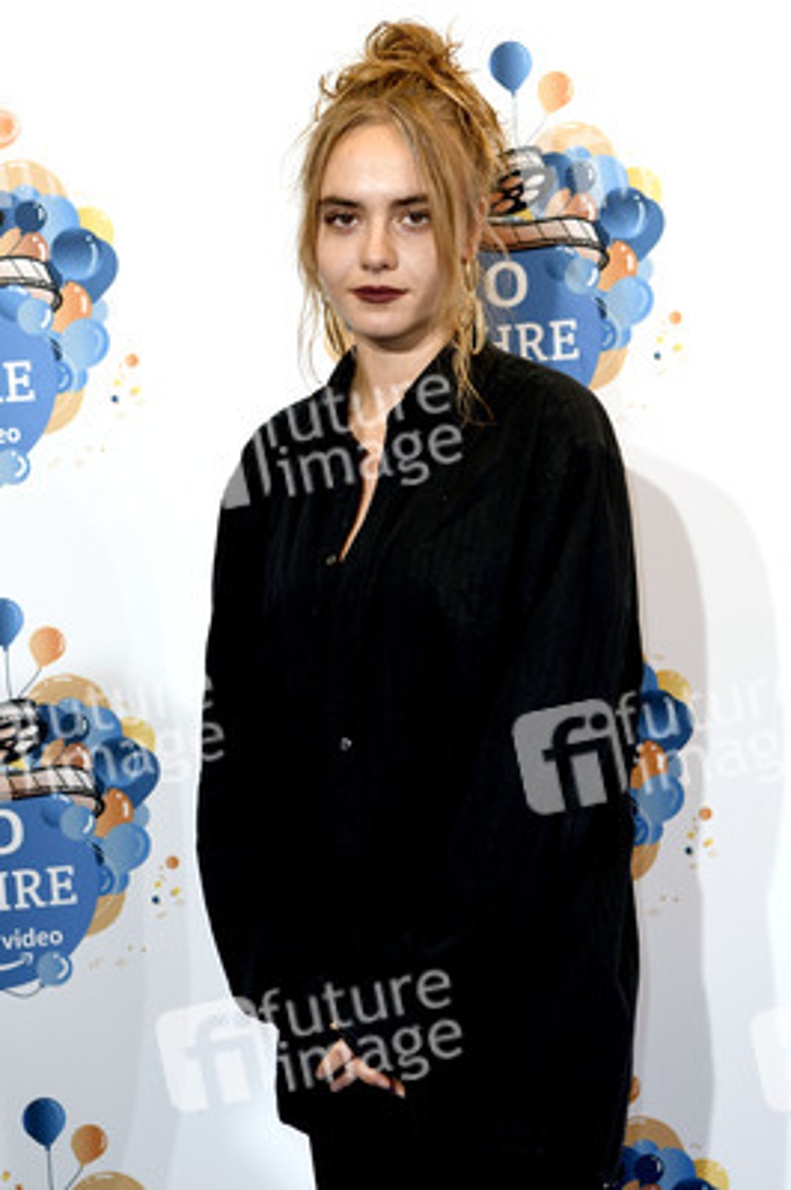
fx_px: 1981
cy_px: 595
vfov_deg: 33.4
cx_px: 396
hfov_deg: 22.6
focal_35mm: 60
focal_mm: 60
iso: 1000
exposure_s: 1/125
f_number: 5
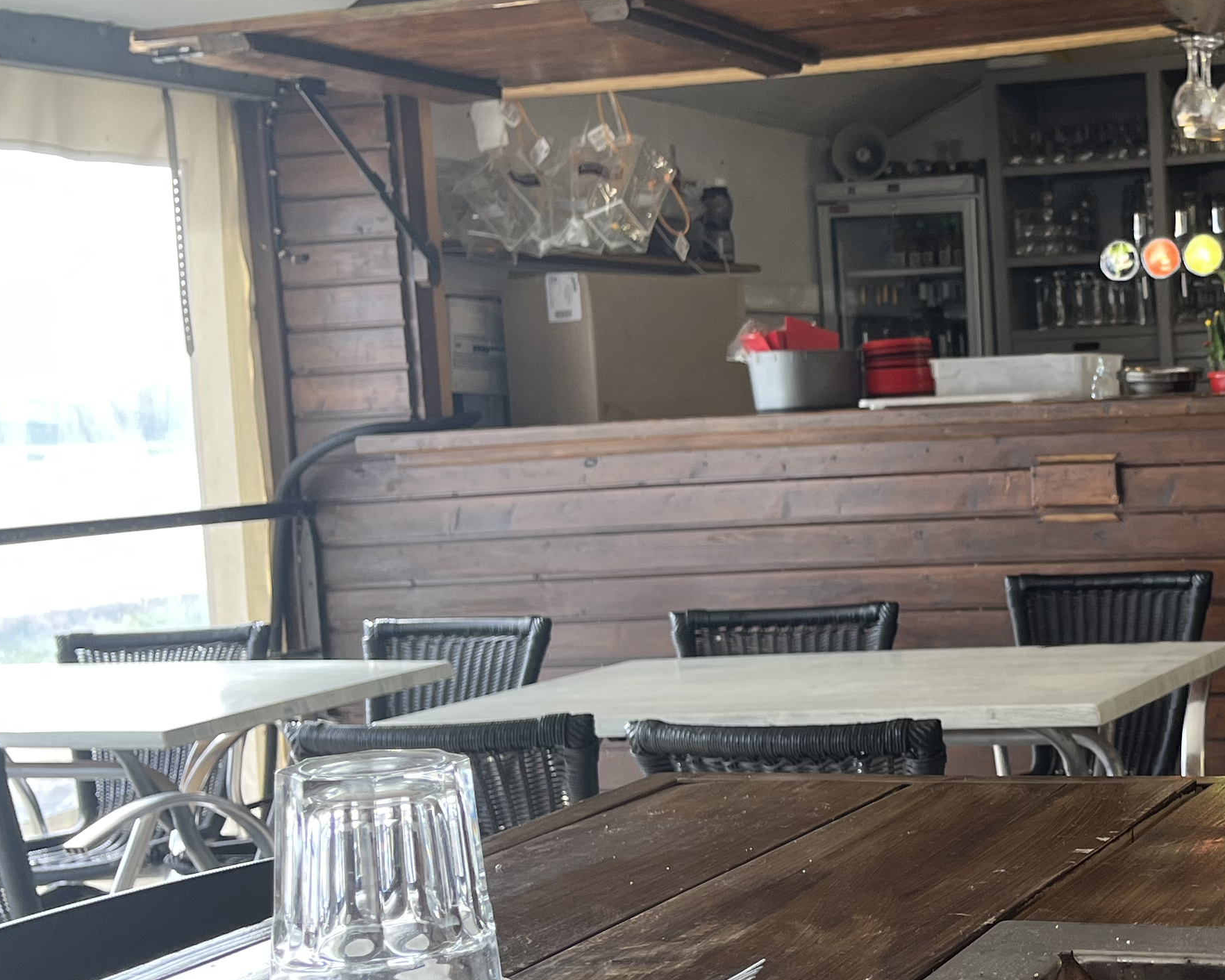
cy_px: 624
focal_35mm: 58
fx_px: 2103
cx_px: 1229
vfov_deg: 26.1
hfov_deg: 30.2
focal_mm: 5.1
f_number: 1.6
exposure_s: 1/100
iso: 64
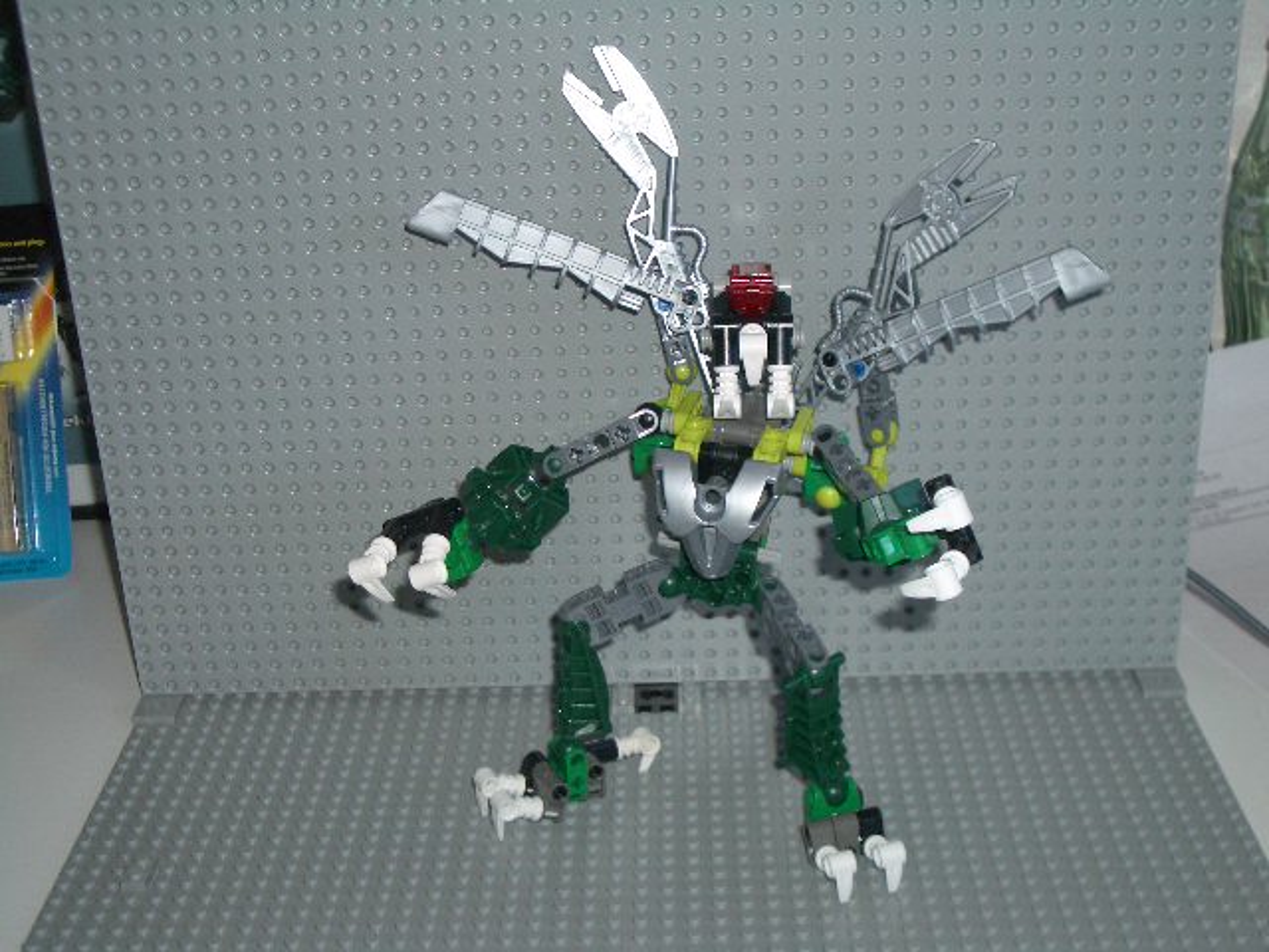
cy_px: 476
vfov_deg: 29.7
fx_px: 1796
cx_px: 634
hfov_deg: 38.9
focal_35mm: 49
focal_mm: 8.2
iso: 100
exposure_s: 1/60
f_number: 3.1
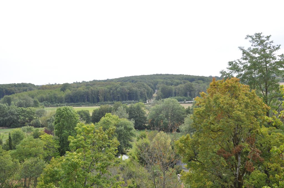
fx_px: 284
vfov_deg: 36.8
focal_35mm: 36
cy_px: 94
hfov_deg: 53.2
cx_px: 142
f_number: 8
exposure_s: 1/250
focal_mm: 24
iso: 200
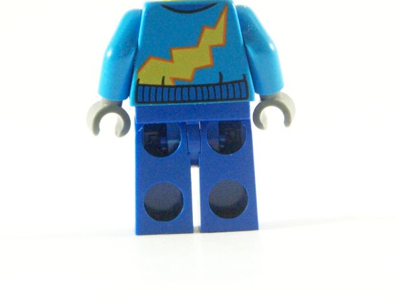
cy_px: 58
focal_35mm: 218
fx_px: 2501
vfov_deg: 6.8
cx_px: 197
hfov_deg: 9.1
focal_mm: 21.2
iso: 400
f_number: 3.6
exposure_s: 1/60
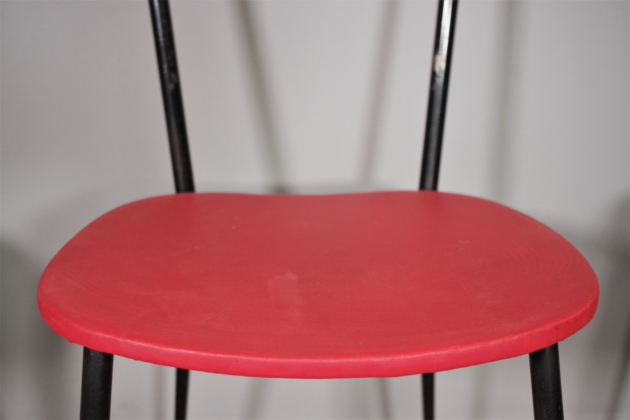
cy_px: 210
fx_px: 857
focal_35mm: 49
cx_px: 315
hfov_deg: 40.3
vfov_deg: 27.5
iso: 800
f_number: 4
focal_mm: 32.5
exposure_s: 1/60
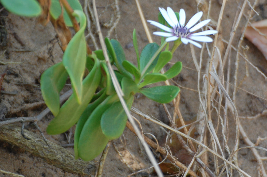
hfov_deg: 7.4
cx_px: 134
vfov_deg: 4.9
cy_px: 88
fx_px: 2054
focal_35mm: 278
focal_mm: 185
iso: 560
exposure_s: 1/500
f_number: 5
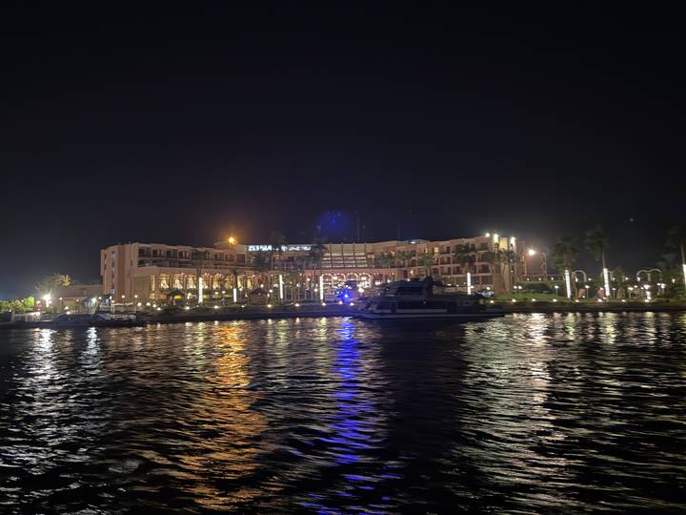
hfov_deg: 71.6
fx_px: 476
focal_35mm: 24
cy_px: 258
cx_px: 343
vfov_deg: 56.8
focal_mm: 6.76
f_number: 1.78
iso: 800
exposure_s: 1/10
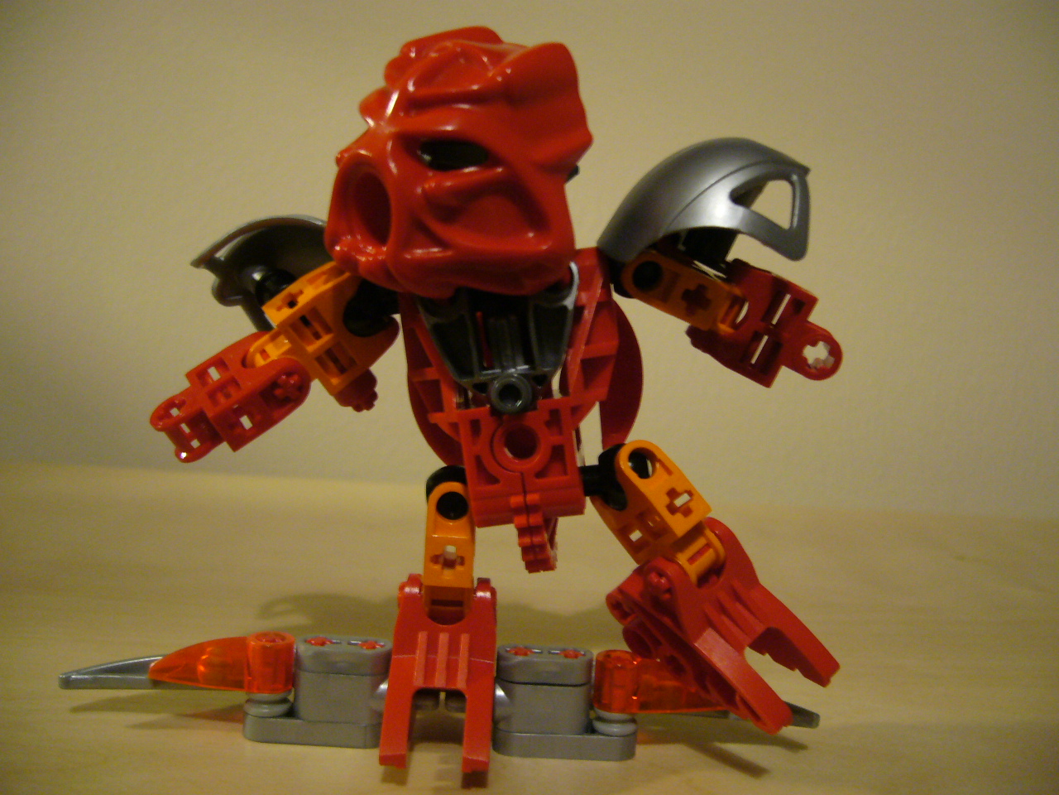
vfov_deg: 40.7
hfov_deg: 52.6
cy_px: 398
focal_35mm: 35
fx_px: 1071
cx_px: 530
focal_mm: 5.8
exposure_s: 1/6
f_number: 2.8
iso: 200
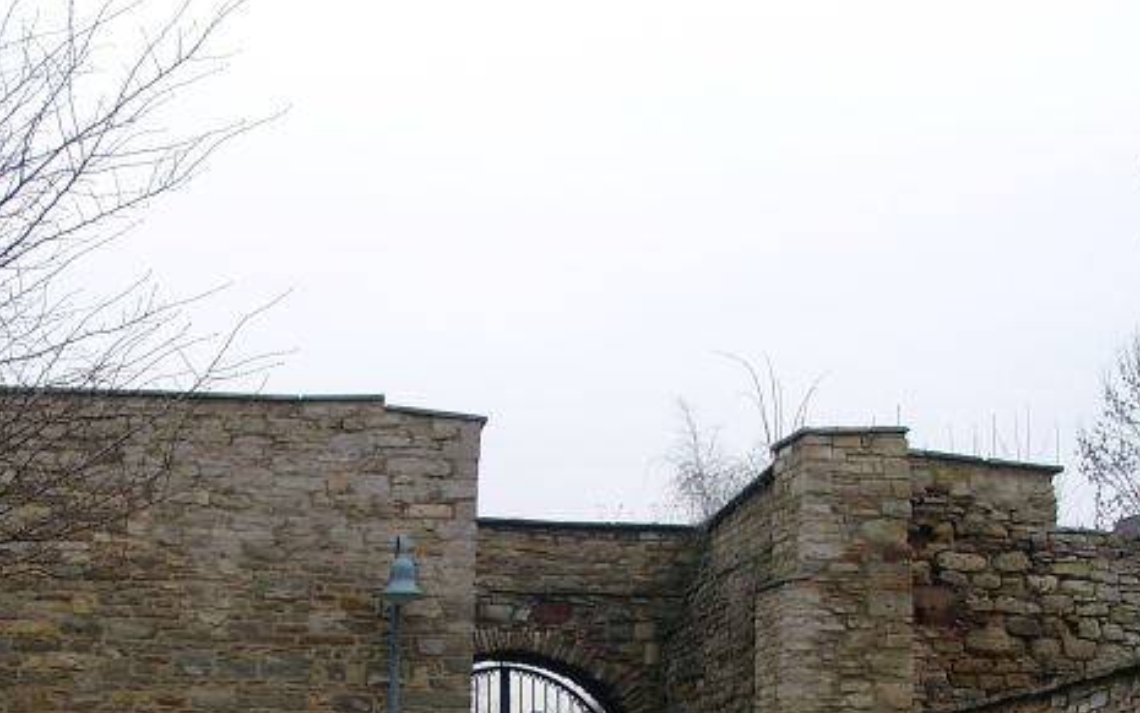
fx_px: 1927
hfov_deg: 32.9
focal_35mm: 62
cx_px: 505
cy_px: 674
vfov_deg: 20.4
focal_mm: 7.13
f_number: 4
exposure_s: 1/112
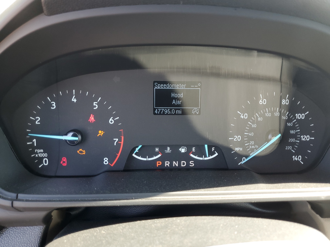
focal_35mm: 26
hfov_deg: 67.3
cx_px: 165
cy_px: 124
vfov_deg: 53.1
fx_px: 248
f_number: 1.5
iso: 58
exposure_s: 1/120
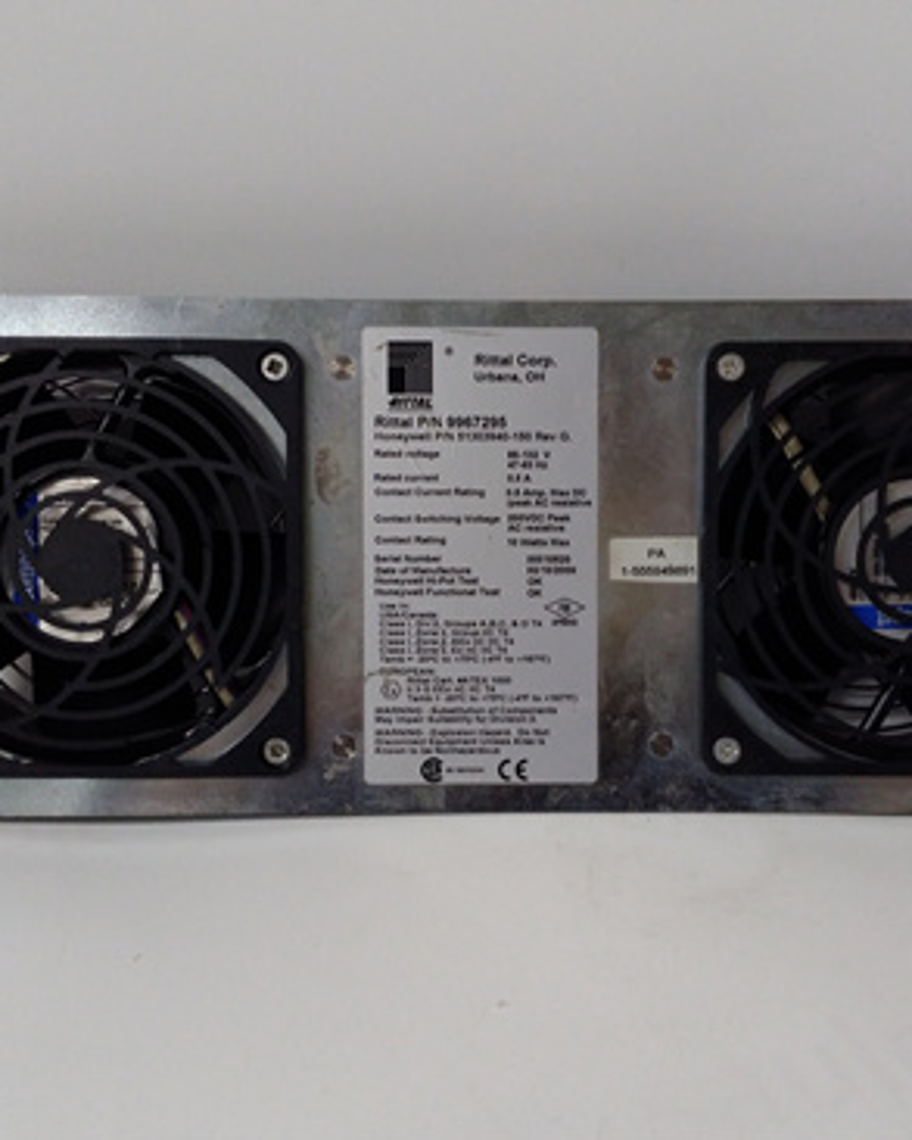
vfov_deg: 50.3
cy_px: 562
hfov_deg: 41.1
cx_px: 492
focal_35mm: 36
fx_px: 1214
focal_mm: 3.79
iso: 341
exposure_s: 1/33
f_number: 2
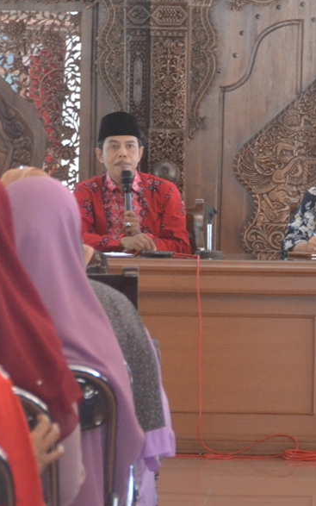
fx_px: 3389
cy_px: 233
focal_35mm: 246
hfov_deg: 5.3
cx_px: 319
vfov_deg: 8.5
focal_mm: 82
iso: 3200
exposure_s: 1/40
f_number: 5
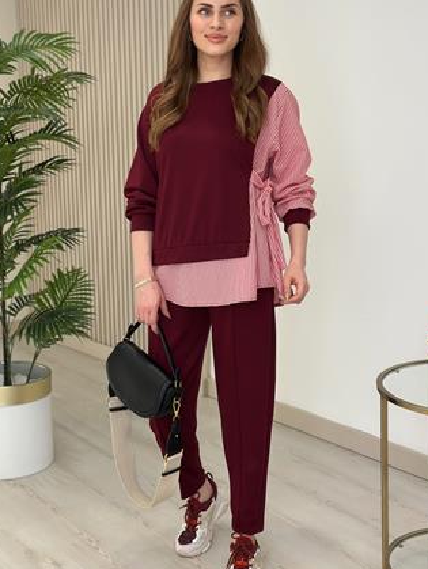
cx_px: 219
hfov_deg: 24.1
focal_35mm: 61
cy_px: 251
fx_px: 1004
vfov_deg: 31.6
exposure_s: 1/373
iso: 80
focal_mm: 6.86
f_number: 1.78
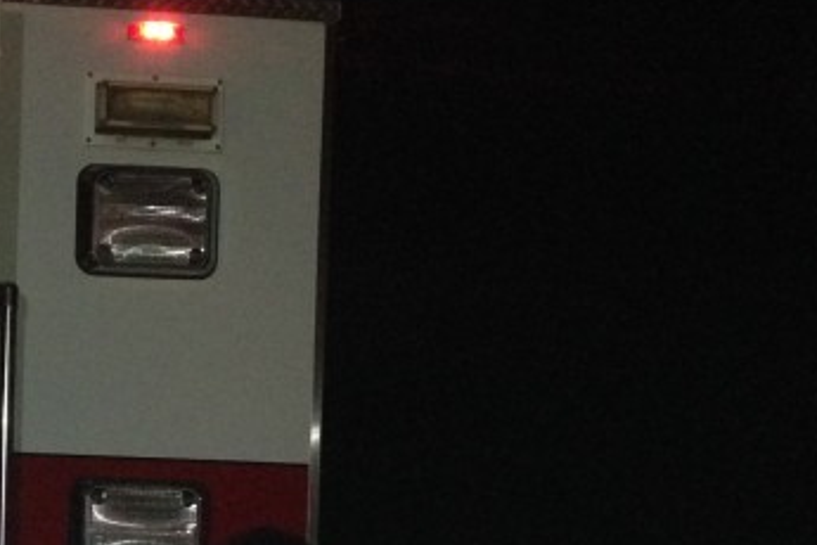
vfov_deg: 12.9
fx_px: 2315
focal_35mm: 102
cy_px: 723
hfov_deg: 18.8
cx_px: -189
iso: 400
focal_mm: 4.12
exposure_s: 1/16
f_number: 2.4
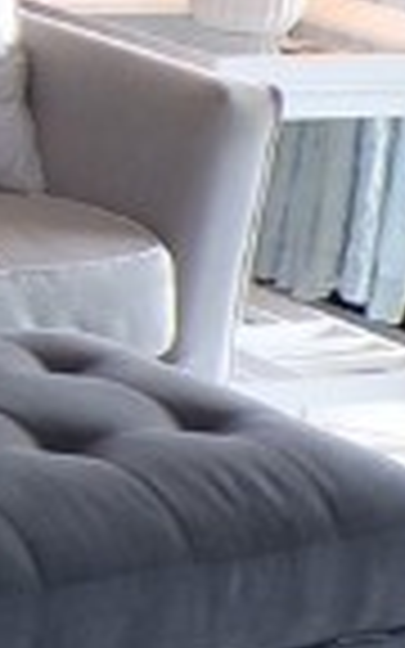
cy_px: 450
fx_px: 3196
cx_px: -706
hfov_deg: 6.7
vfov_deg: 11.6
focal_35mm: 181
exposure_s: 1/40
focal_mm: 4.3
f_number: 3
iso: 200
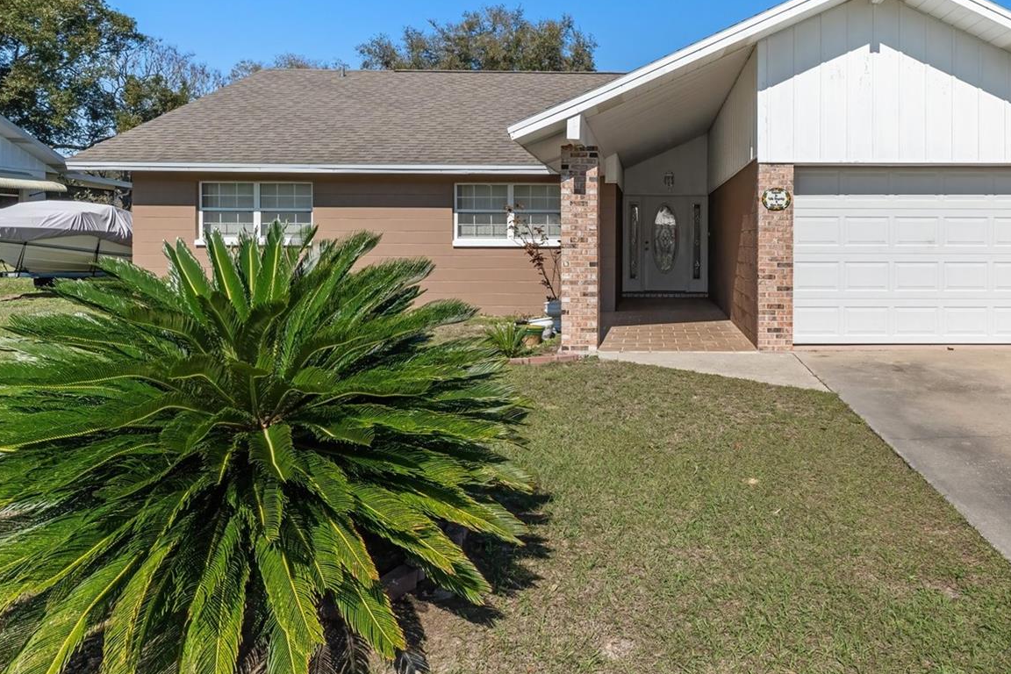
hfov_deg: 69.3
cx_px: 682
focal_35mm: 25
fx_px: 702
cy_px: 219
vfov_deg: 50.3
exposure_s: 1/1500
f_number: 8
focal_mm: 12
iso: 1000
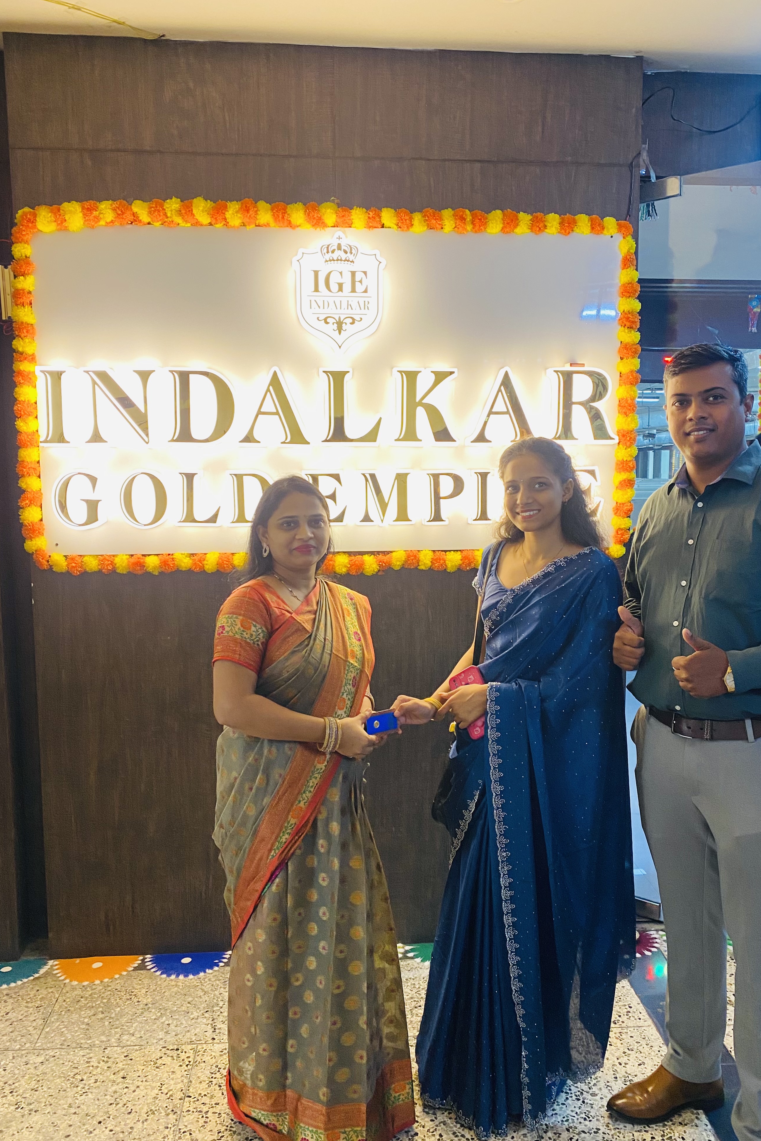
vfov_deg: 65.5
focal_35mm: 28
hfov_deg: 46.4
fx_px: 888
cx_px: 412
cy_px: 579
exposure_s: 1/50
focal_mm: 4.25
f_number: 1.8
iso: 125
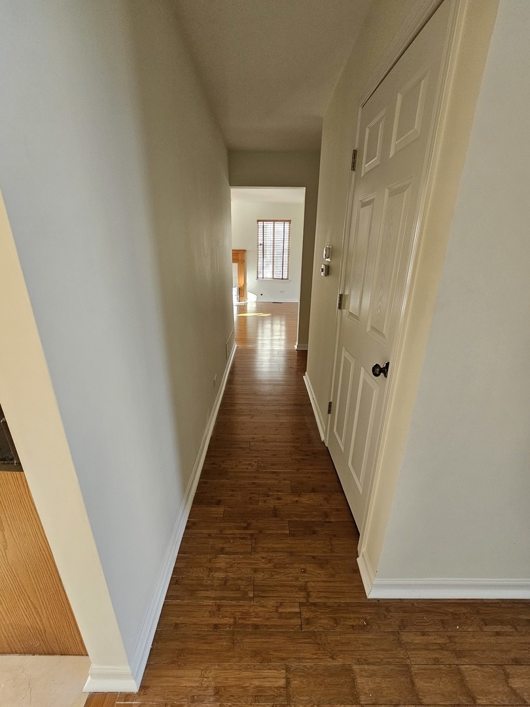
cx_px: 265
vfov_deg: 106.2
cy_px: 354
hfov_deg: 89.9
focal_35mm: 13
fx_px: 265
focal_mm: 2.2
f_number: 2.2
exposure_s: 1/77
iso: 200
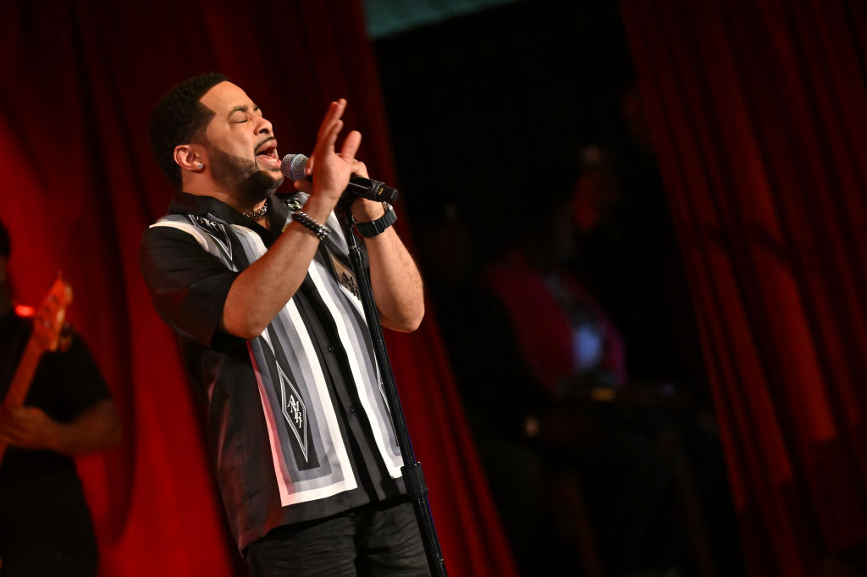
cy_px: 288
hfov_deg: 7.4
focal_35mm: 277
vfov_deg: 5.0
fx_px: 6669
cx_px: 434
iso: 3200
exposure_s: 1/160
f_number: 2.8
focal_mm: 185
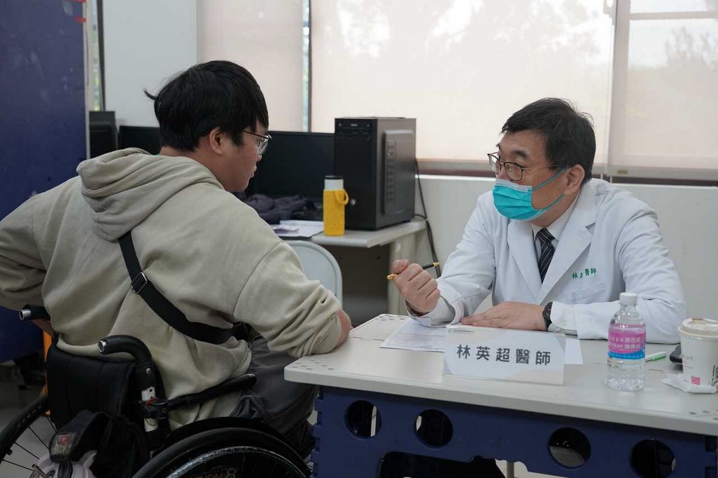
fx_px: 917
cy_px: 239
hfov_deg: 42.7
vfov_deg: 29.2
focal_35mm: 46
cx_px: 359
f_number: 4
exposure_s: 1/160
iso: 1250
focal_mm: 46
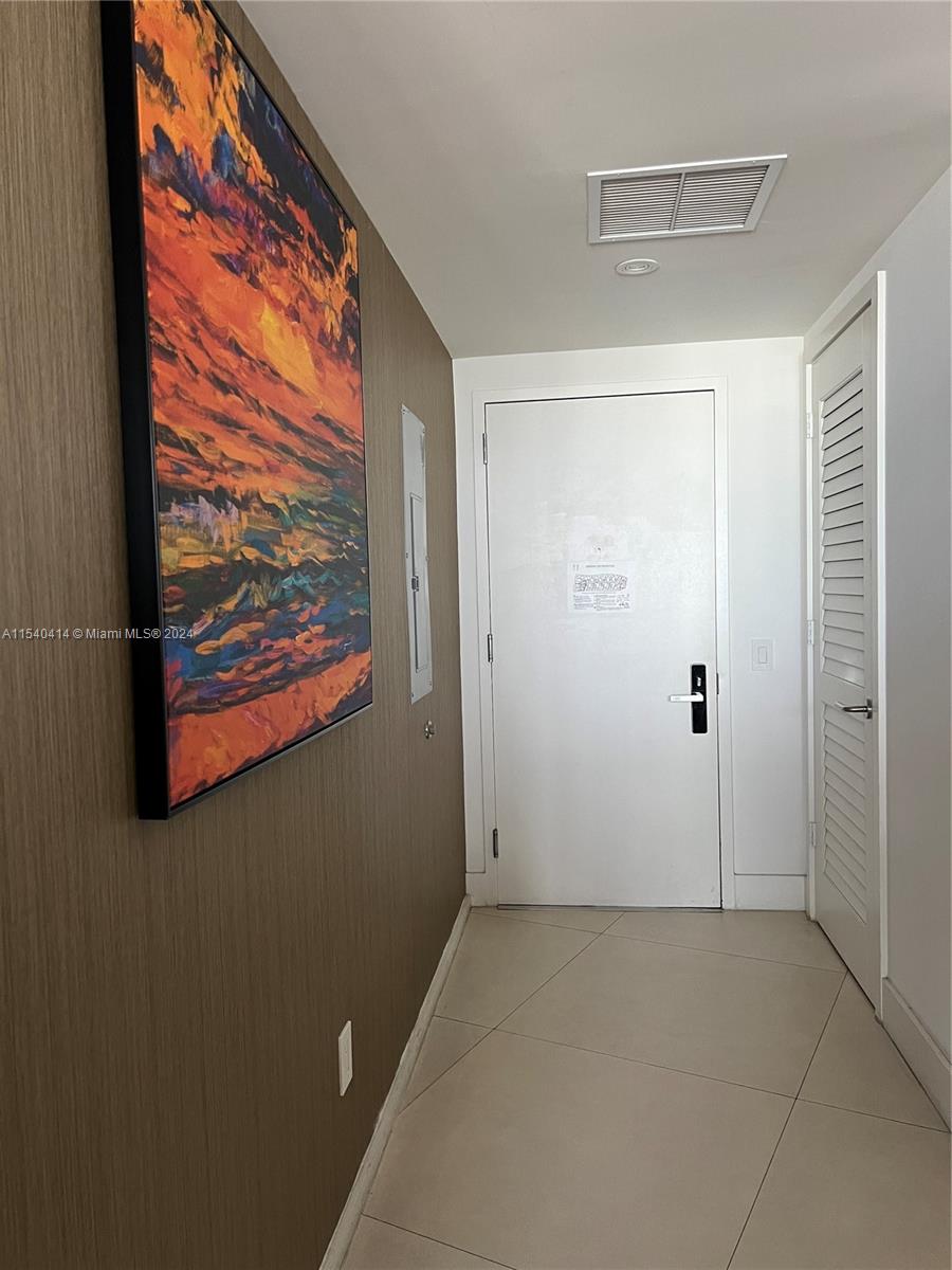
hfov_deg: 53.1
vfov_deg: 67.3
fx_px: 953
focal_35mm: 26
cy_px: 635
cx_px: 476
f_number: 1.5
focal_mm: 5.7
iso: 200
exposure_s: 1/60
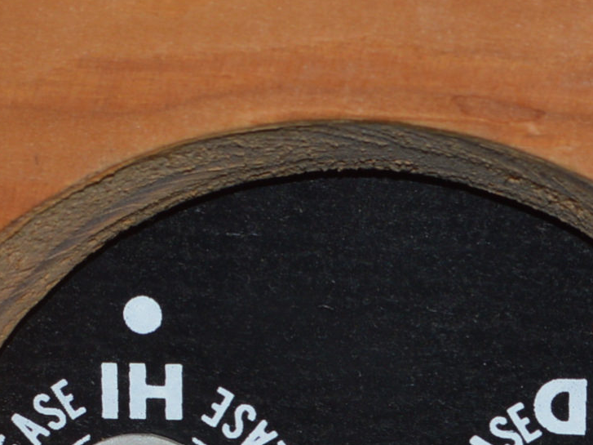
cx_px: 355
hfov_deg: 6.0
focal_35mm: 328
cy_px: 645
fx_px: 5618
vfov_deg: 4.5
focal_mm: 55
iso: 100
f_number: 11
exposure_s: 1/200
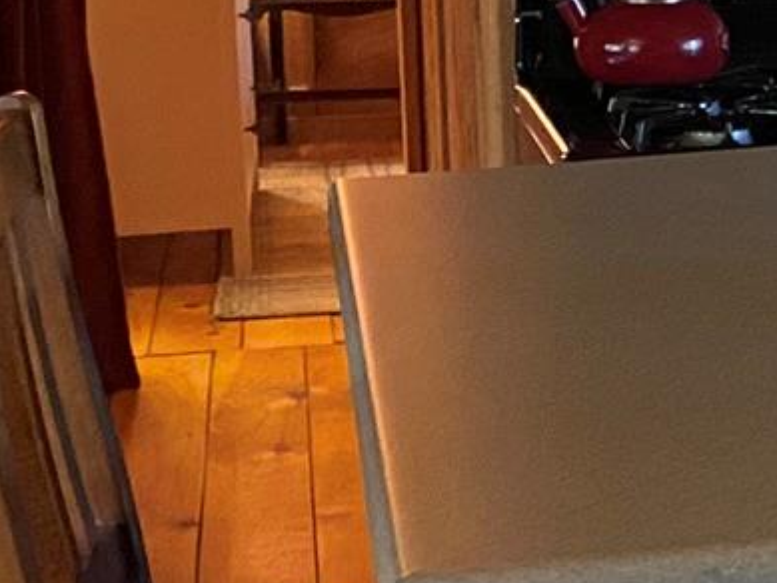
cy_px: 56
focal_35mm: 137
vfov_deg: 10.8
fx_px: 3076
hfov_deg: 13.1
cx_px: 1370
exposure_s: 1/30
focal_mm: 4.25
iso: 800
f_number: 1.8
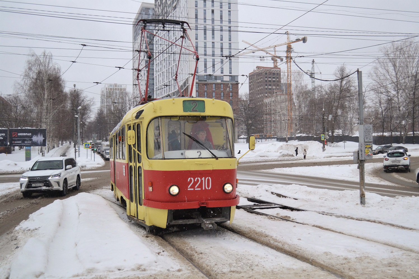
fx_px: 419
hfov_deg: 53.1
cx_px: 210
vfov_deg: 36.9
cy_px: 140
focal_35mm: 36
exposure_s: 1/1000
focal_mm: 24
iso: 400
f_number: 4.5
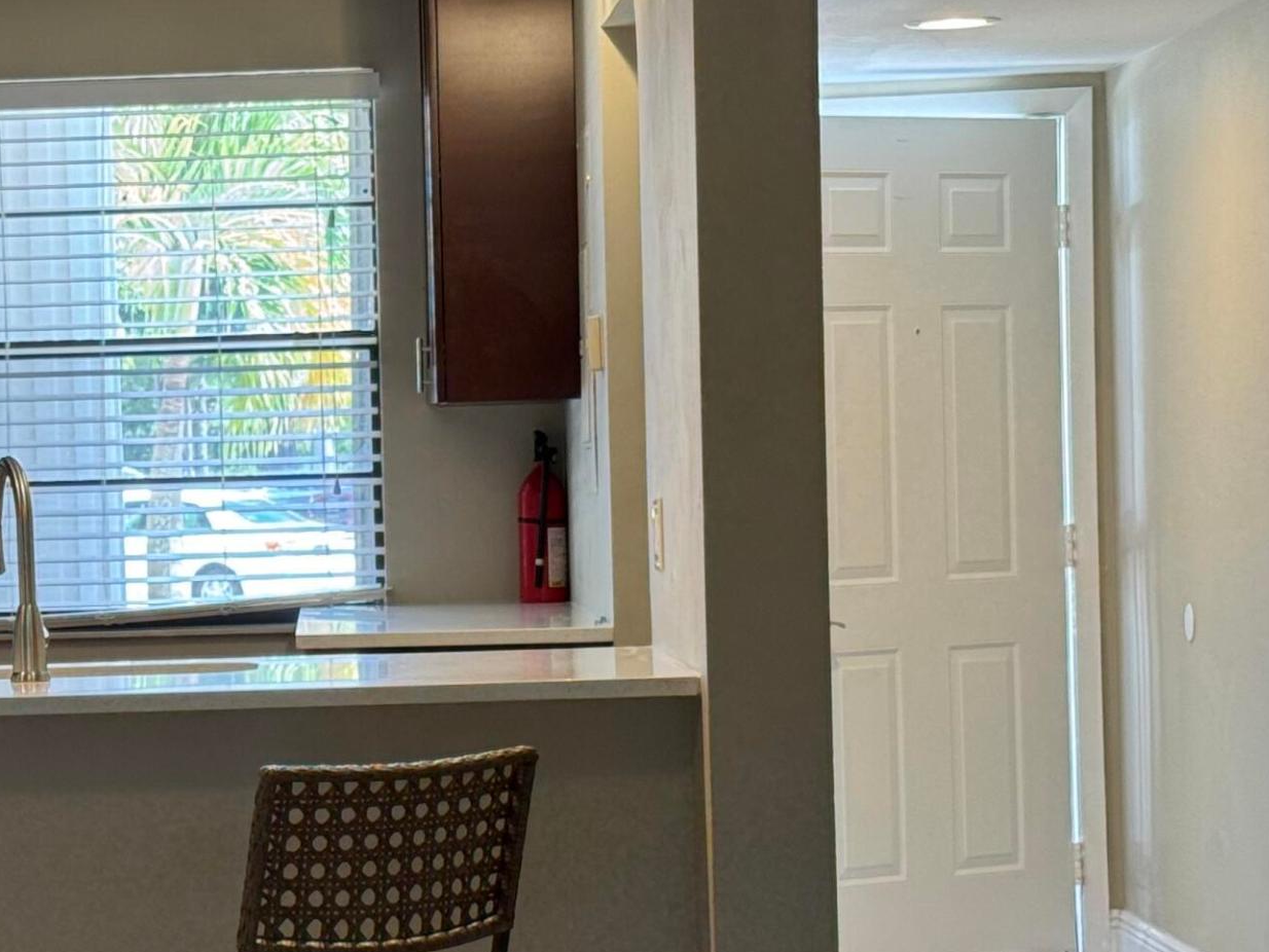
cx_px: 71
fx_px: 4107
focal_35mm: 112
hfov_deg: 17.3
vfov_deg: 13.2
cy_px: 581
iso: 50
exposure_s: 1/60
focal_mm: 6.76
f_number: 1.78
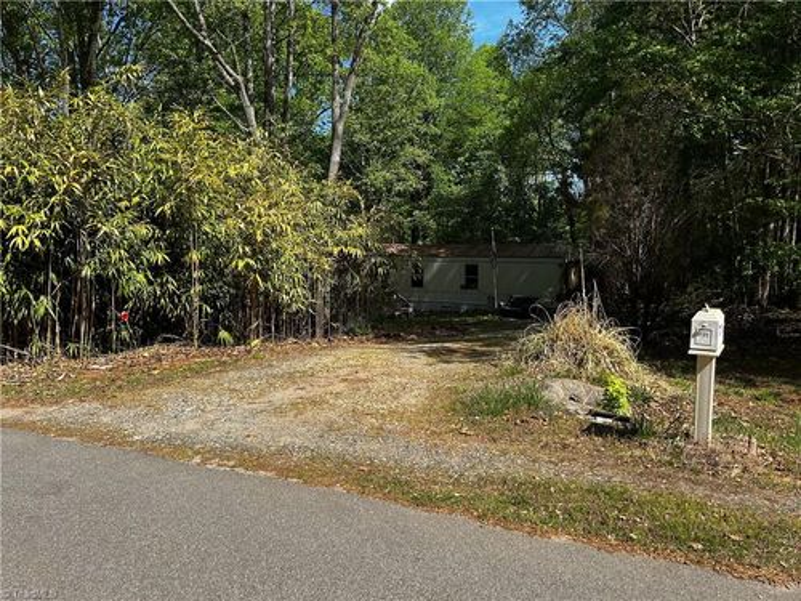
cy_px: 300
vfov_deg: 53.1
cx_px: 400
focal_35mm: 26
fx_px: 602
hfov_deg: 67.3
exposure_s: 1/2457
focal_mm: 5.7
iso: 50
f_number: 1.5
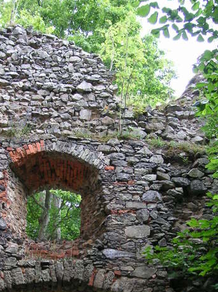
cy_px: 230
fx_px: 538
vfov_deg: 29.6
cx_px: 85
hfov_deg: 22.9
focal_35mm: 64
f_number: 2.8
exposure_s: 1/45
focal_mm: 6.1
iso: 50
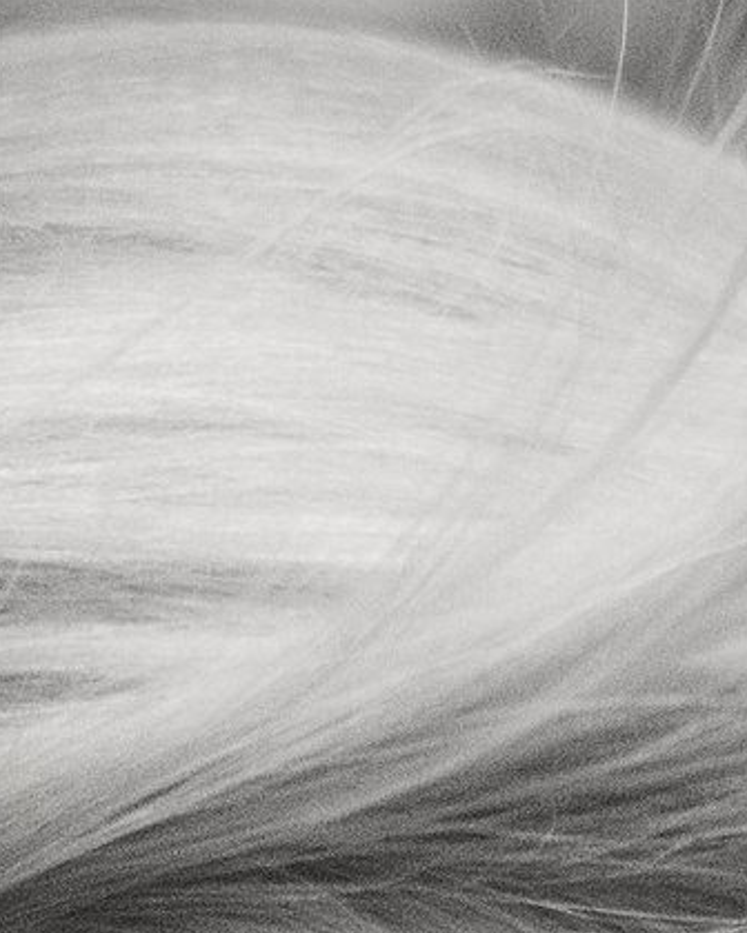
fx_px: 11856
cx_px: 827
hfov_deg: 3.6
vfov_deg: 4.2
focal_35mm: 429
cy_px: 3419
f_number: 2.5
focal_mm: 50
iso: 6400
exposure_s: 1/320
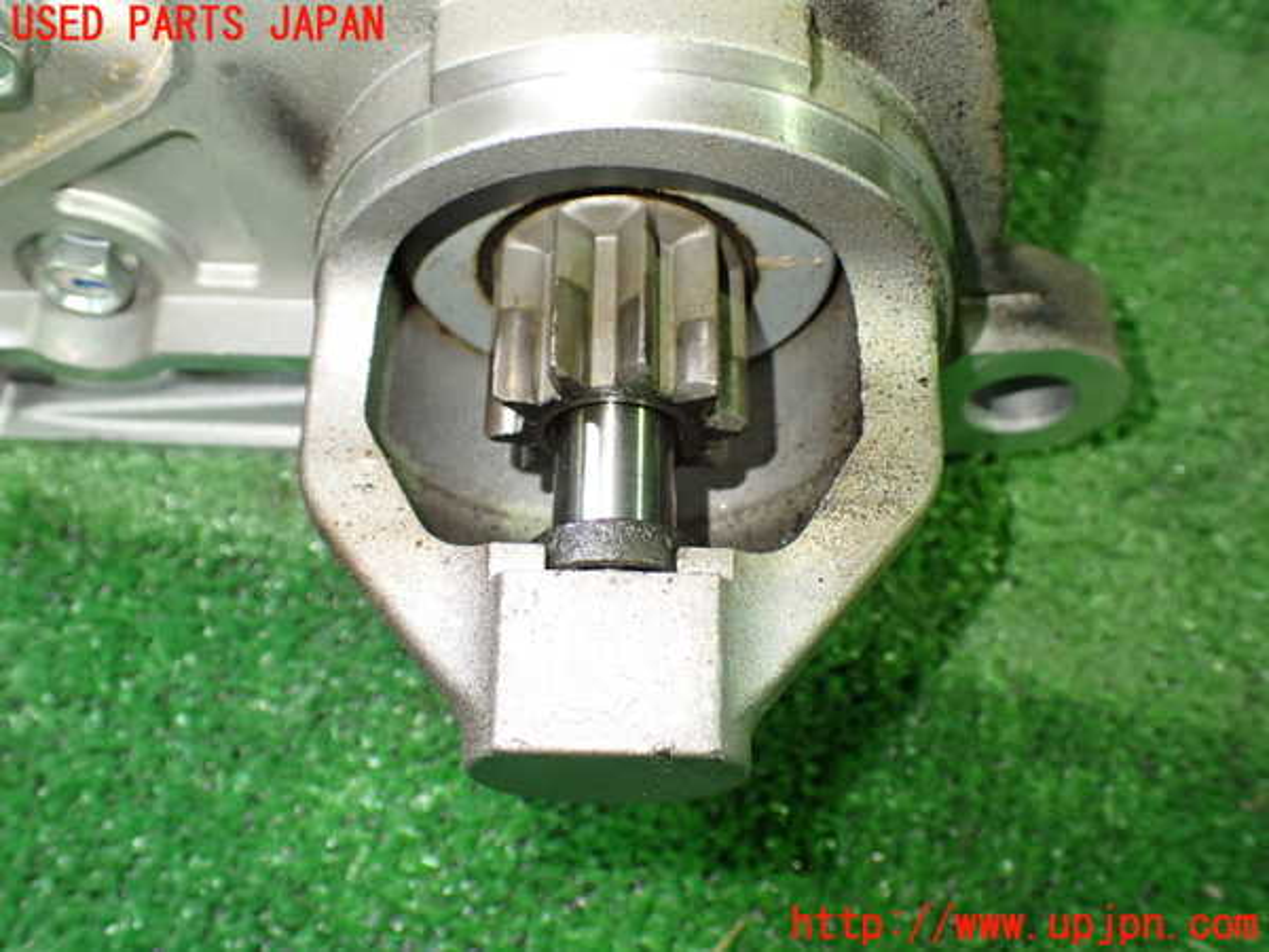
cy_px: 476
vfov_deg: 44.2
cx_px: 634
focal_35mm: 32
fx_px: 1173
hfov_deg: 56.8
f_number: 2.4
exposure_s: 1/100
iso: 800
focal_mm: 5.79
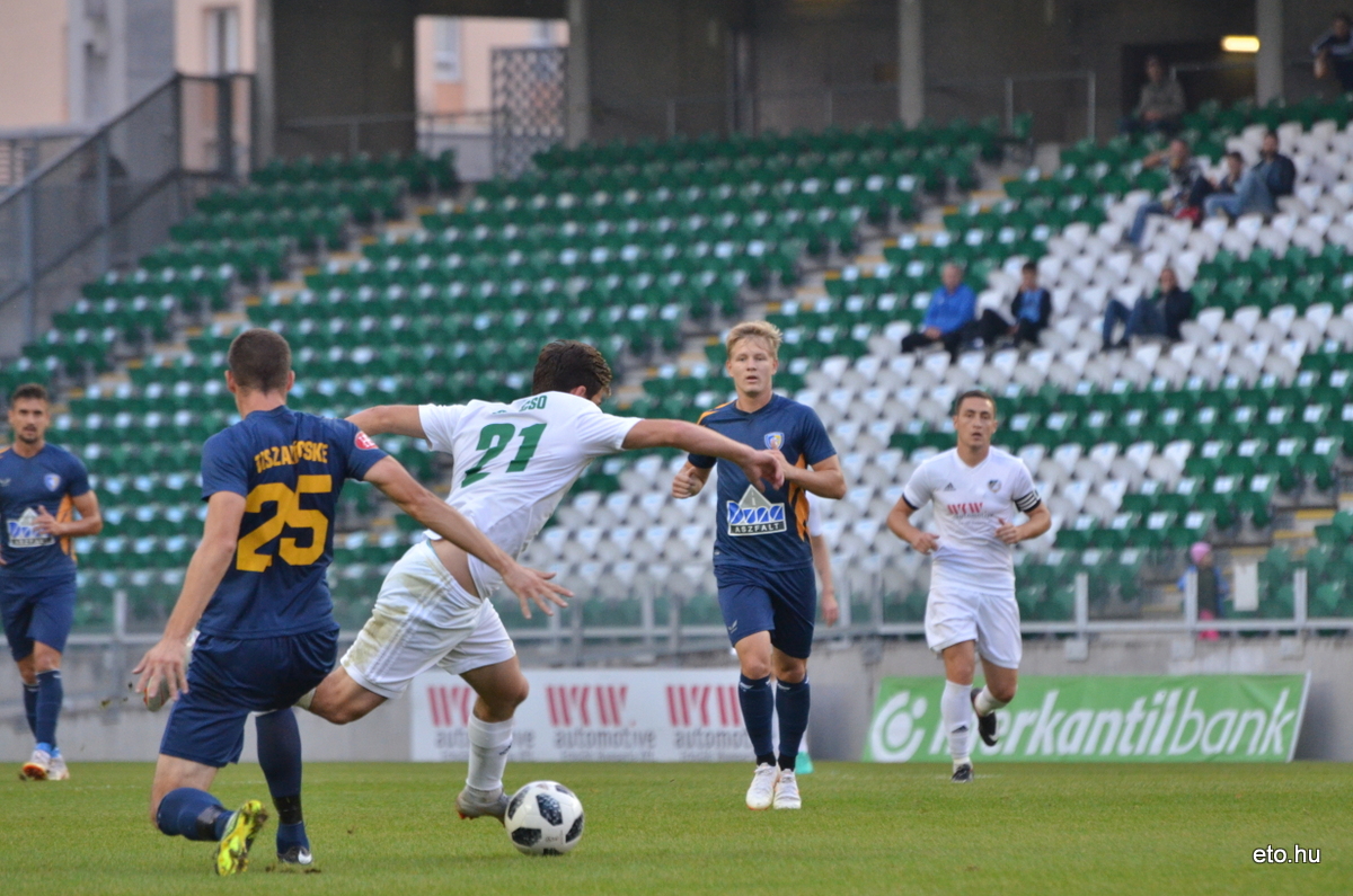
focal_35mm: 345
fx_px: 12940
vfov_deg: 4.0
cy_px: 448
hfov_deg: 6.0
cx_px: 676
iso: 1600
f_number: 5.3
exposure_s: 1/640
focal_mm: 230
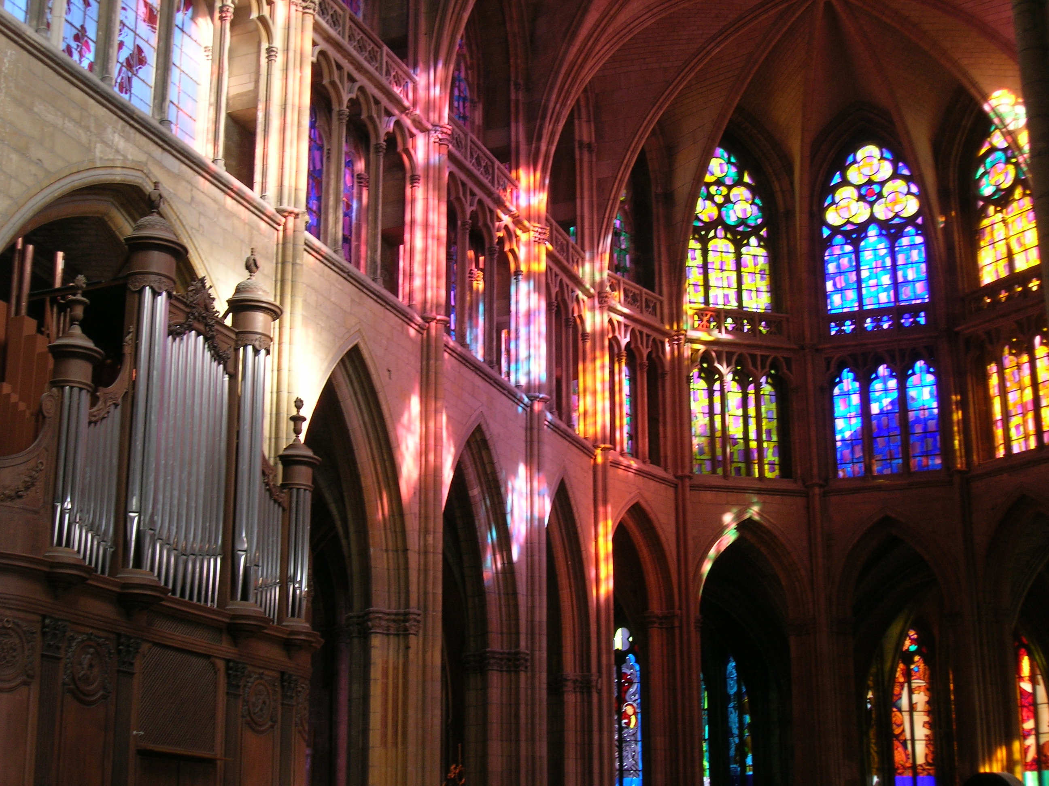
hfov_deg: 38.2
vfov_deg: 29.1
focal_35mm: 50
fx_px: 1515
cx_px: 524
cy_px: 393
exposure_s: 1/30
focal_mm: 8.4
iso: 56
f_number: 3.3
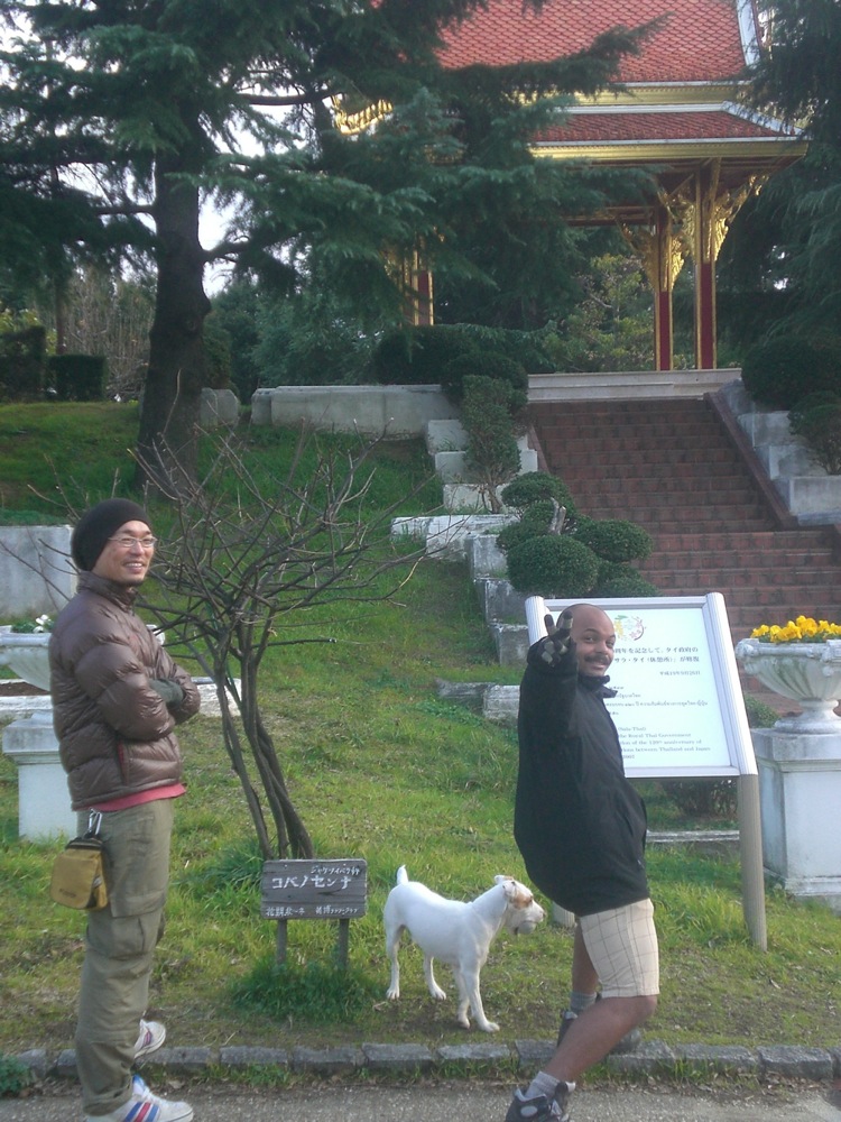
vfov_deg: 30.7
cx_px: 420
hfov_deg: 23.3
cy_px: 561
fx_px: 2041
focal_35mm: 63
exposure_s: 1/125
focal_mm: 10.4
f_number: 4
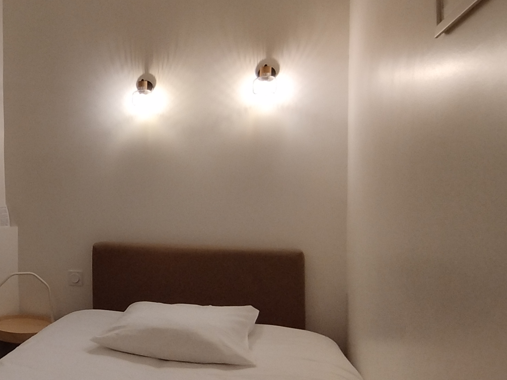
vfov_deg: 39.6
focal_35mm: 36
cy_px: 203
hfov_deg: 41.8
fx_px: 527
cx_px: -38
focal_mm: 1.65
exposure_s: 1/33.3
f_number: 2.2
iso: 80
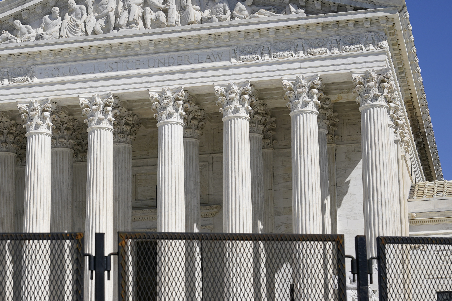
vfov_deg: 15.0
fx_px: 1143
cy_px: 169
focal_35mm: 91
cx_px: 156
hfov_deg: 22.3
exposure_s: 1/800
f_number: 8
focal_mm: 56
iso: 160
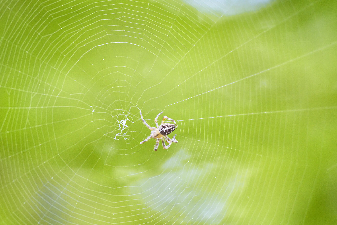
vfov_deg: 3.8
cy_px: 145
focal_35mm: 366
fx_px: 3427
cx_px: 150
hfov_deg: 5.6
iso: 2000
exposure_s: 1/125
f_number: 4.5
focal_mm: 200
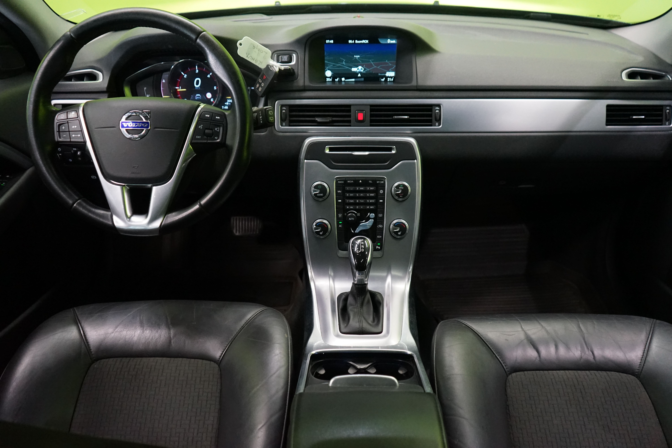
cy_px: 224
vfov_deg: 46.4
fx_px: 523
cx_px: 336
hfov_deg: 65.5
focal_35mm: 28
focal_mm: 28
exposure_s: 1/160
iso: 4000
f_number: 3.5
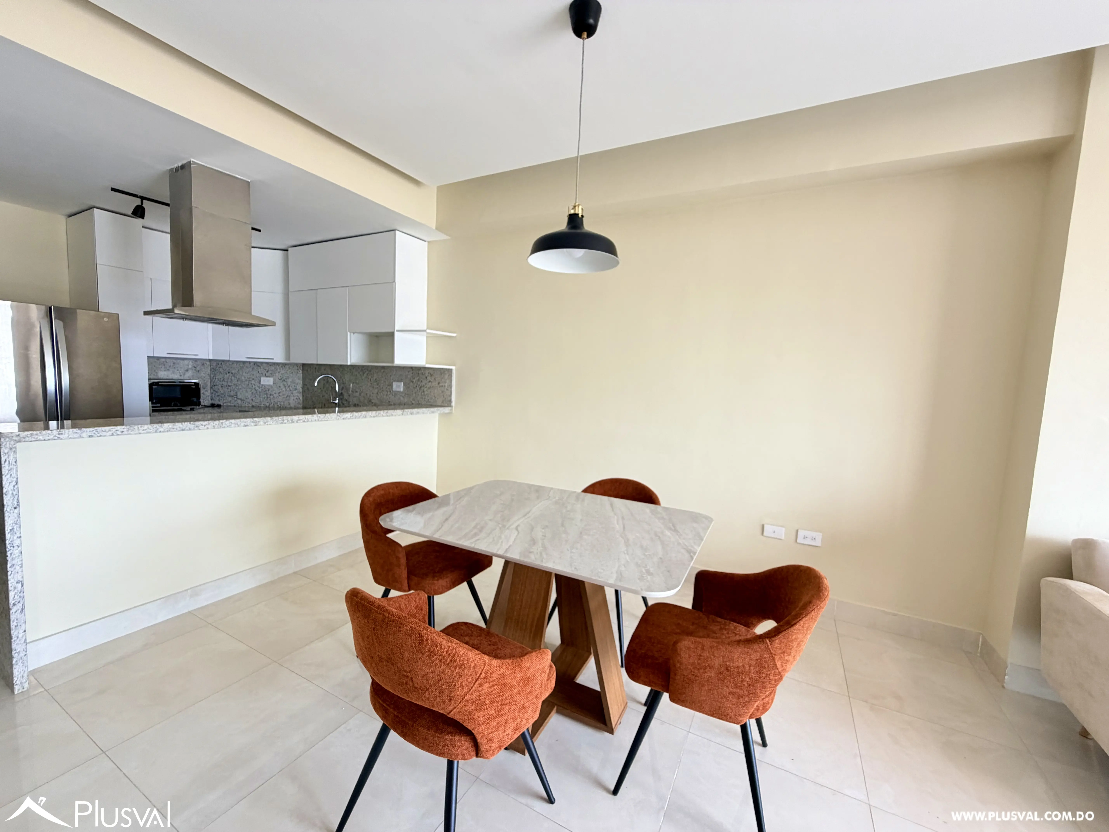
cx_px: 554
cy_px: 416
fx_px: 449
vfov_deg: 85.7
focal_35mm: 14
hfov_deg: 102.1
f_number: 2.2
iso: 200
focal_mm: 2.22
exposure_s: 1/121
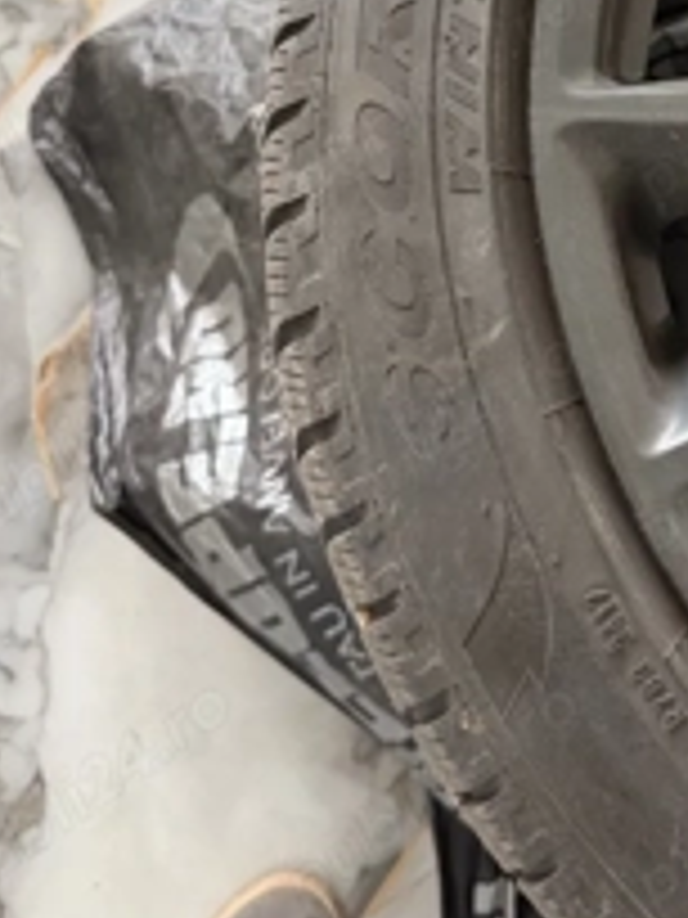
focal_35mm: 47
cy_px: 148
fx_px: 1246
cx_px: 522
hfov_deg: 30.3
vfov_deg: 38.5
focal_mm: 6.76
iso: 320
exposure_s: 1/60
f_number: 1.78
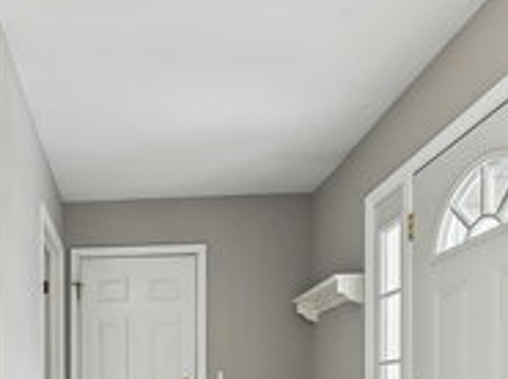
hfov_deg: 48.3
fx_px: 513
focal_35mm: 35
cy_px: 409
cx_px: 71
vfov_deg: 35.2
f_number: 9.5
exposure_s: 1/30
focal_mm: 14
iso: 200
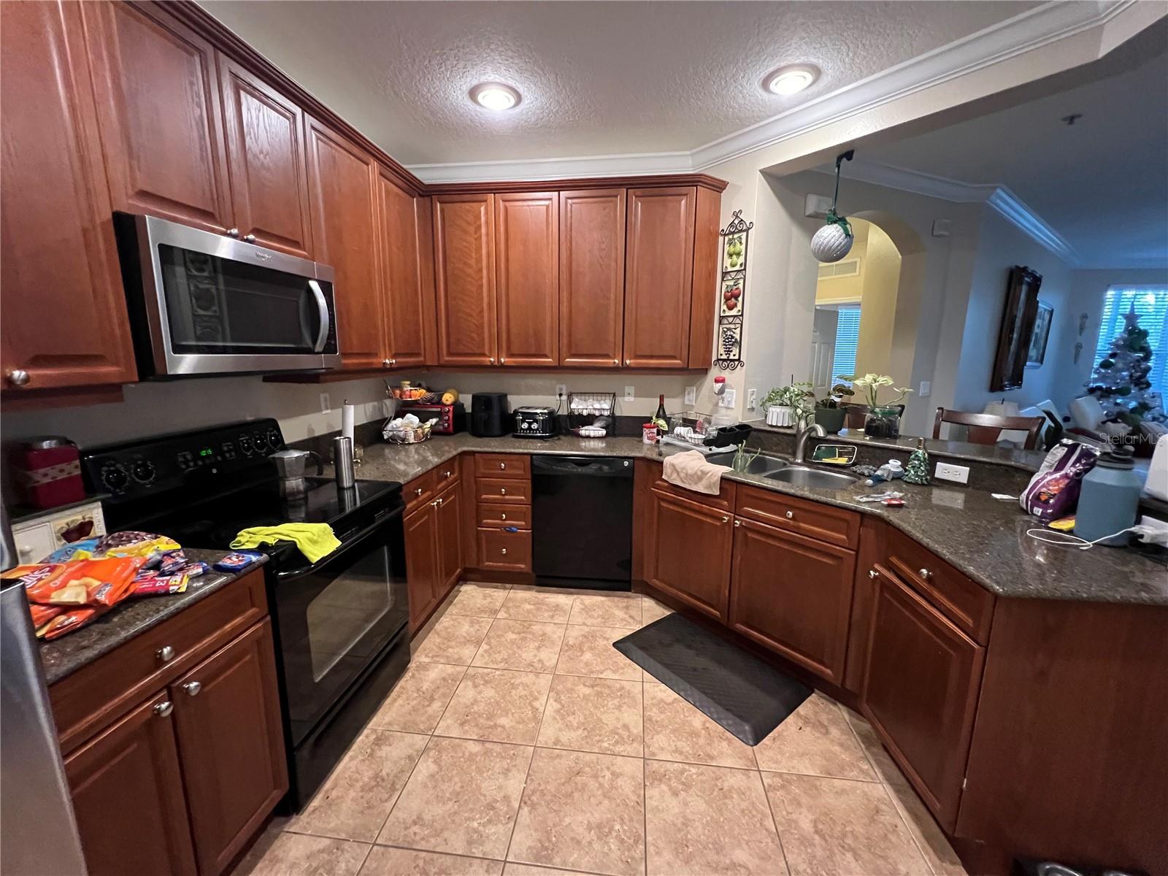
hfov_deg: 106.2
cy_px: 438
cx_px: 584
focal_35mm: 13
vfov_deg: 89.9
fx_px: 439
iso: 1000
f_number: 1.8
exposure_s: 1/40
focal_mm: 1.57
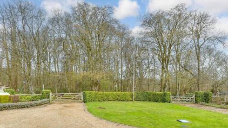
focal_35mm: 21
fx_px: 127
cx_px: 105
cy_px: 90
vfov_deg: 52.2
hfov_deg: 83.7
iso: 500
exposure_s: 1/400
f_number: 6.3
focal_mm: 10
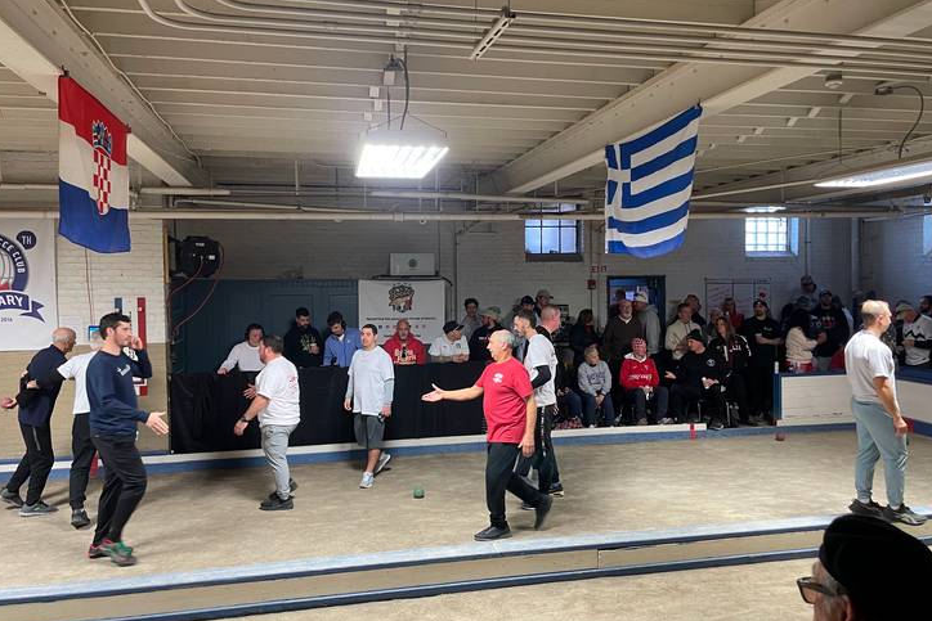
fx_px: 725
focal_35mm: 28
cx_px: 470
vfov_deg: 46.4
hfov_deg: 65.5
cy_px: 316
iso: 125
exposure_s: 1/60
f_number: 1.6
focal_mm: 4.2
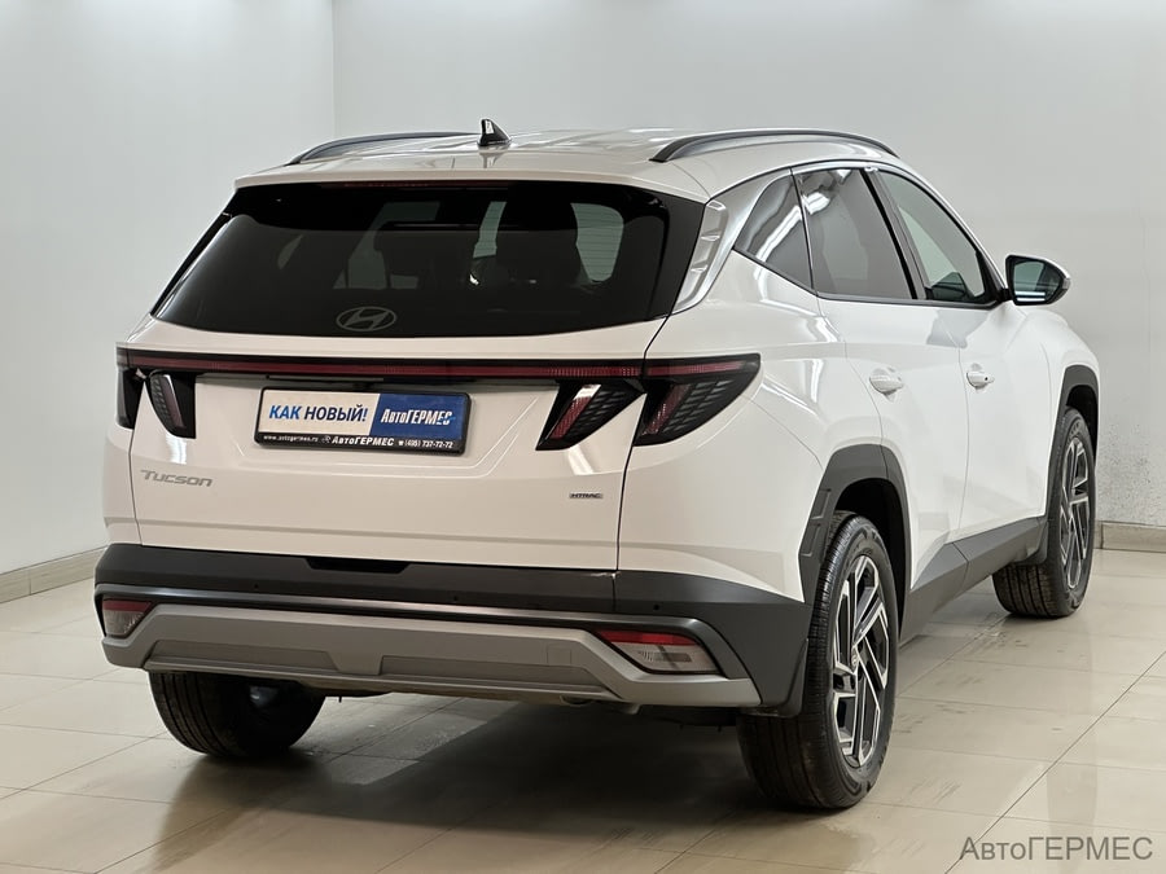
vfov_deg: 19.1
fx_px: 2594
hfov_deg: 25.3
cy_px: 437
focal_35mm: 77
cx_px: 583
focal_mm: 9
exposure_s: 1/100
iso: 160
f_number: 2.8
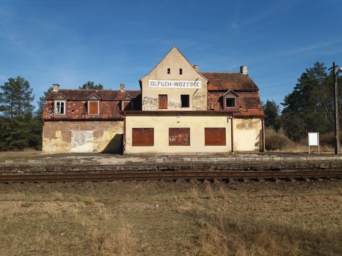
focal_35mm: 28
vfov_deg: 49.7
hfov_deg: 63.4
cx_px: 171
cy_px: 128
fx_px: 277
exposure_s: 1/2285
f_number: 1.9
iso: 64
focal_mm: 3.7
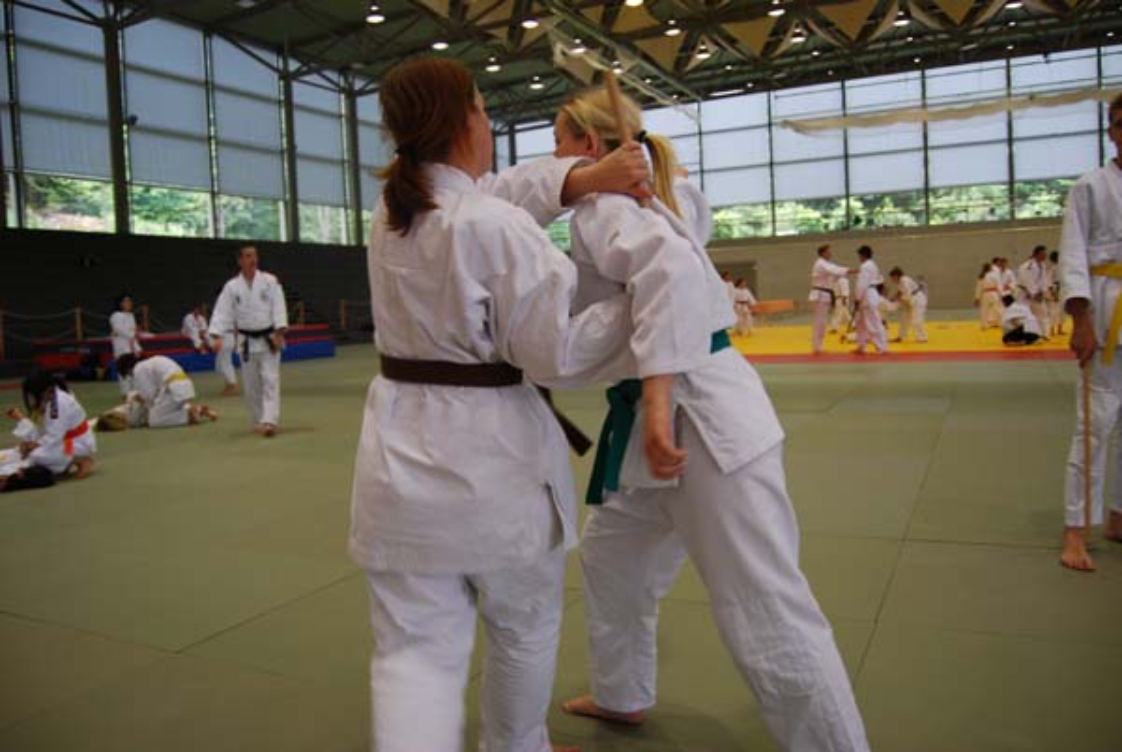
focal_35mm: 27
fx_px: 843
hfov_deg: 67.3
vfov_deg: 48.1
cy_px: 376
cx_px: 561
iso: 200
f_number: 3.5
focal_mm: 18
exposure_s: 1/50
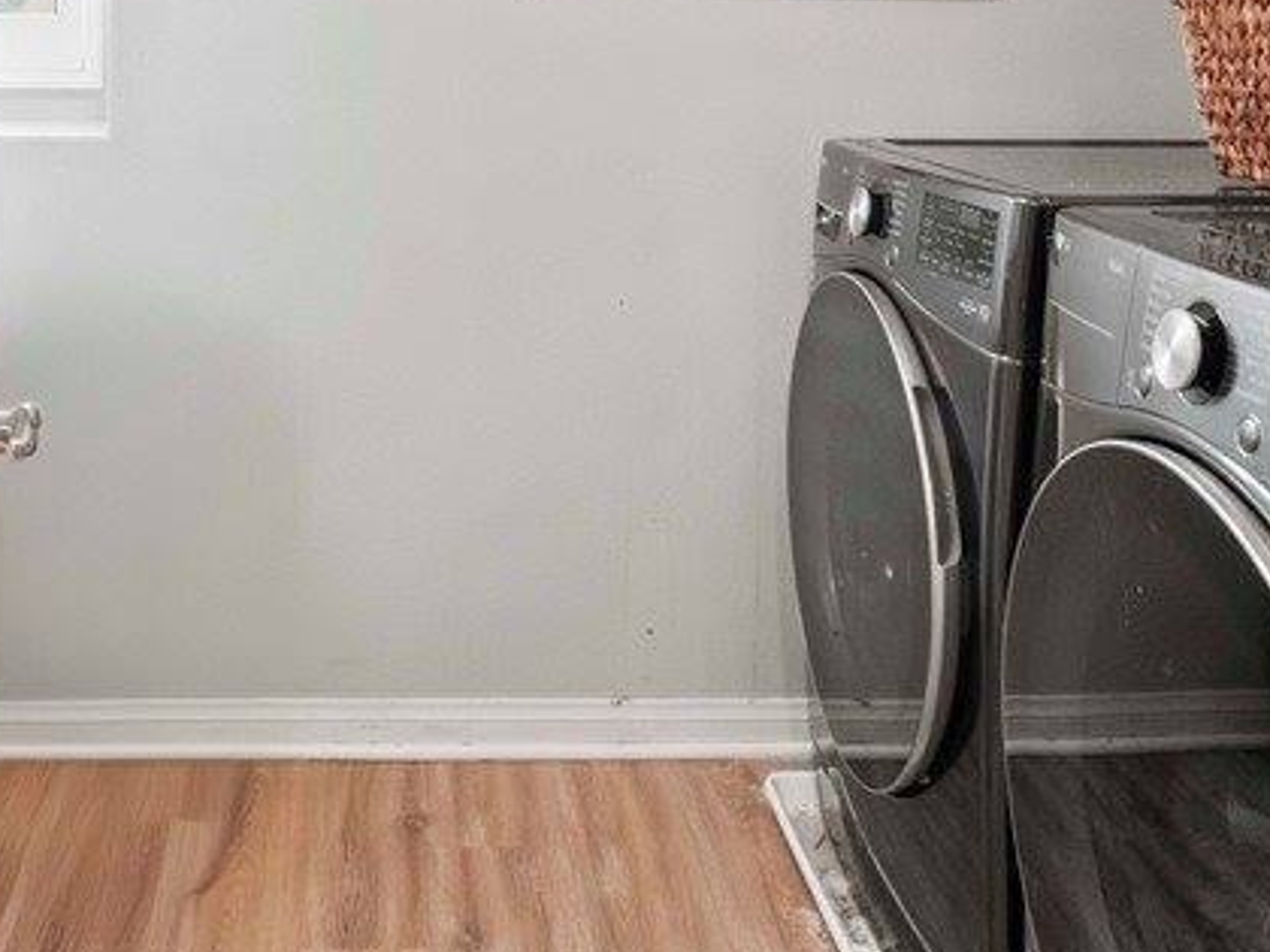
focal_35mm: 39
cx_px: 438
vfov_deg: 34.3
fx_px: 1431
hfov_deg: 47.2
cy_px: 51
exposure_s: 1
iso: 320
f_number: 7.1
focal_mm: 8
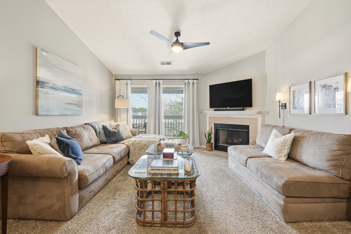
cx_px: 176
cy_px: 117
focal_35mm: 15
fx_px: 146
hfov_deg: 100.4
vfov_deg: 77.3
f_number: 9
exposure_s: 1/160
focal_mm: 10
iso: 400
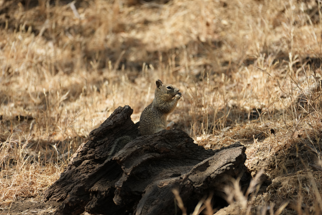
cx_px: 161
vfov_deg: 4.6
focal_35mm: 301
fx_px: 2692
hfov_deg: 6.8
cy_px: 108
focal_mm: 300
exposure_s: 1/800
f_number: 7.1
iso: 640
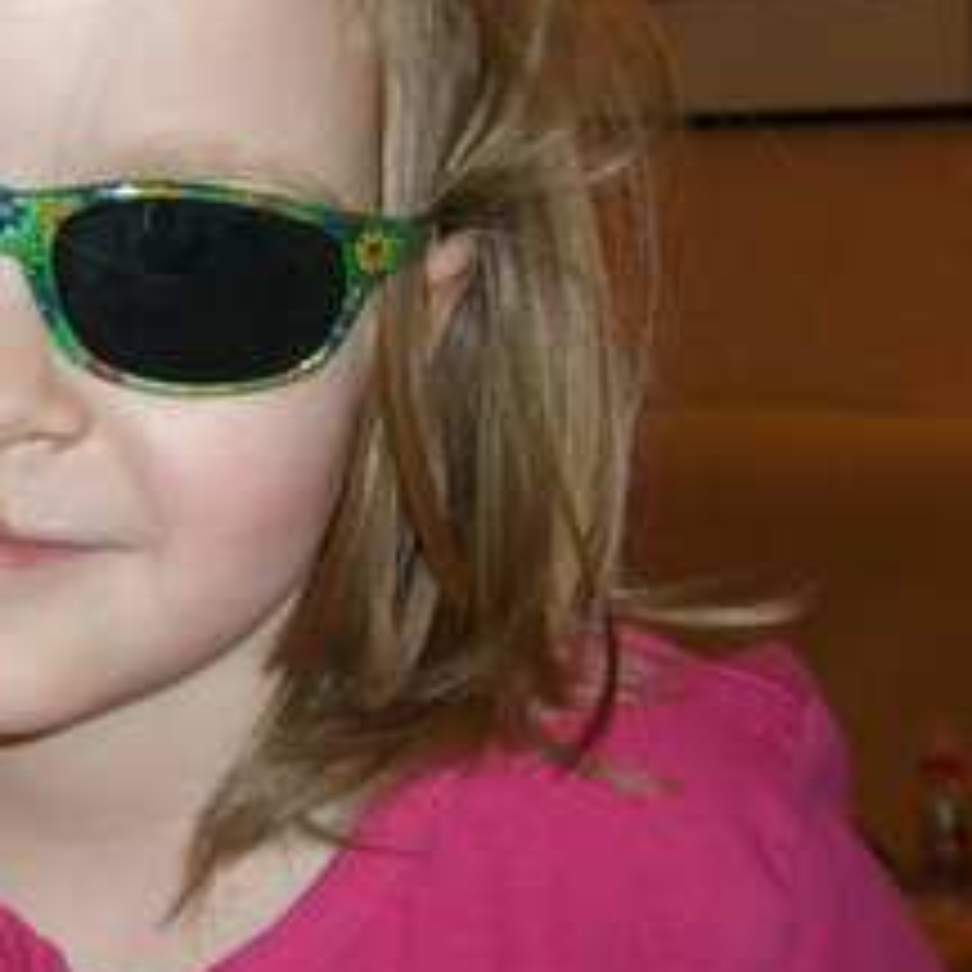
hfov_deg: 16.1
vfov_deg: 17.2
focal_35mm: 101
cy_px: 362
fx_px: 3209
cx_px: -374
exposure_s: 1/60
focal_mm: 6.2
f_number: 2.7
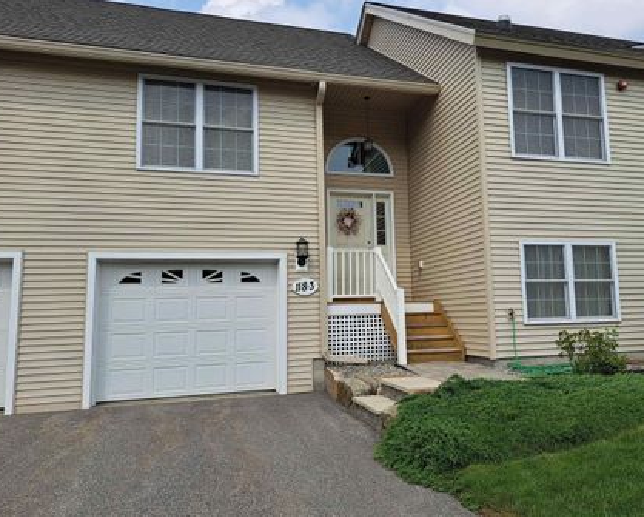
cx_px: 364
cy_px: 238
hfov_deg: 61.9
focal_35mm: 28
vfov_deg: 51.5
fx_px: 534
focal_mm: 5.23
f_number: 1.8
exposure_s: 1/1316
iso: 50
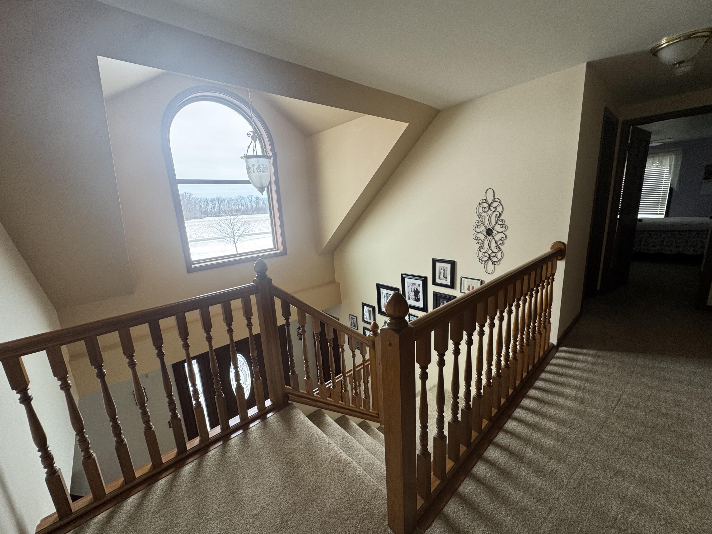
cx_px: 356
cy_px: 267
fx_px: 288
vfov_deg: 85.7
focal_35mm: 14
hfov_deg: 102.1
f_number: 2.2
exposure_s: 1/120
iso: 100
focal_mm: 2.22
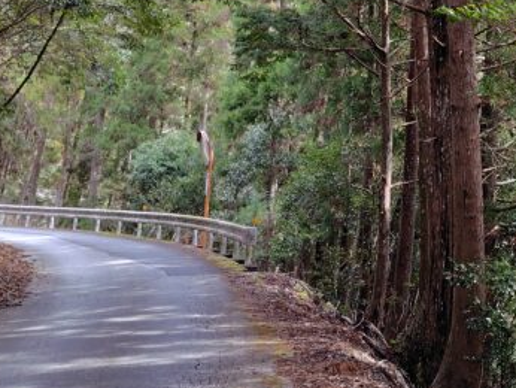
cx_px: 515
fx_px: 1014
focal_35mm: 68
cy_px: -115
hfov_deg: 27.0
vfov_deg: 19.9
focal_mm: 5.6
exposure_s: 1/120
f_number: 1.9
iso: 54
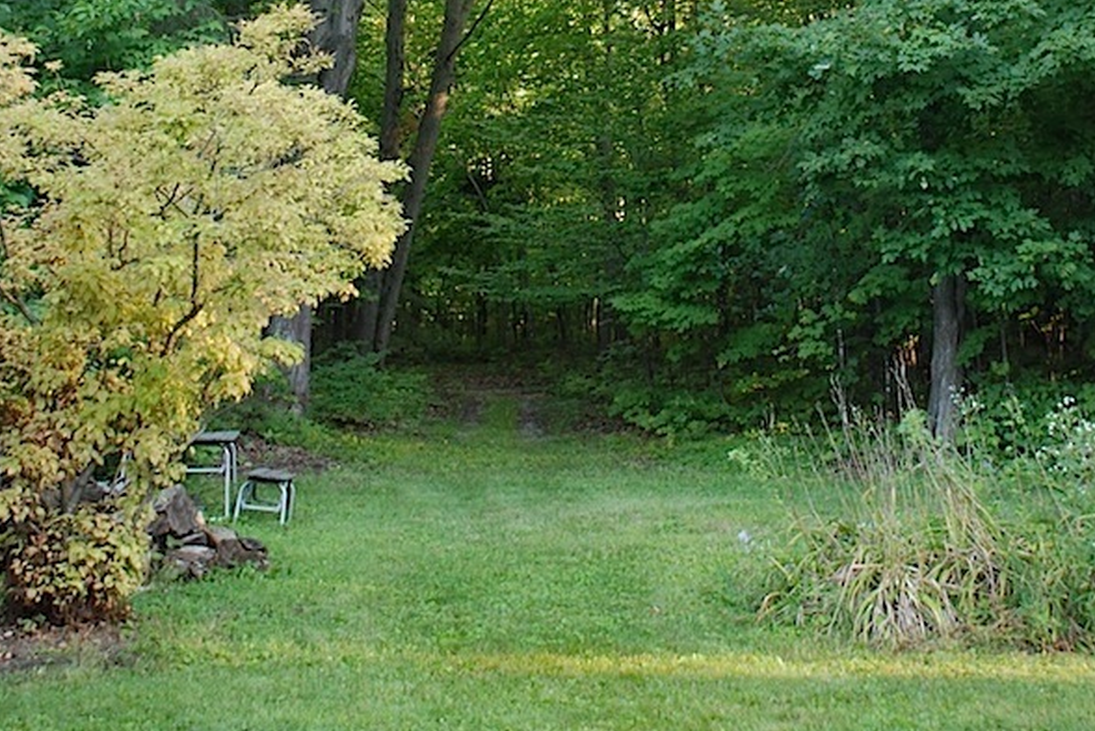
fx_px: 1947
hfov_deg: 31.4
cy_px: 54
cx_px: 552
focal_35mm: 64
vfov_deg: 20.8
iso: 800
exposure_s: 1/60
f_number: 4
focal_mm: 28
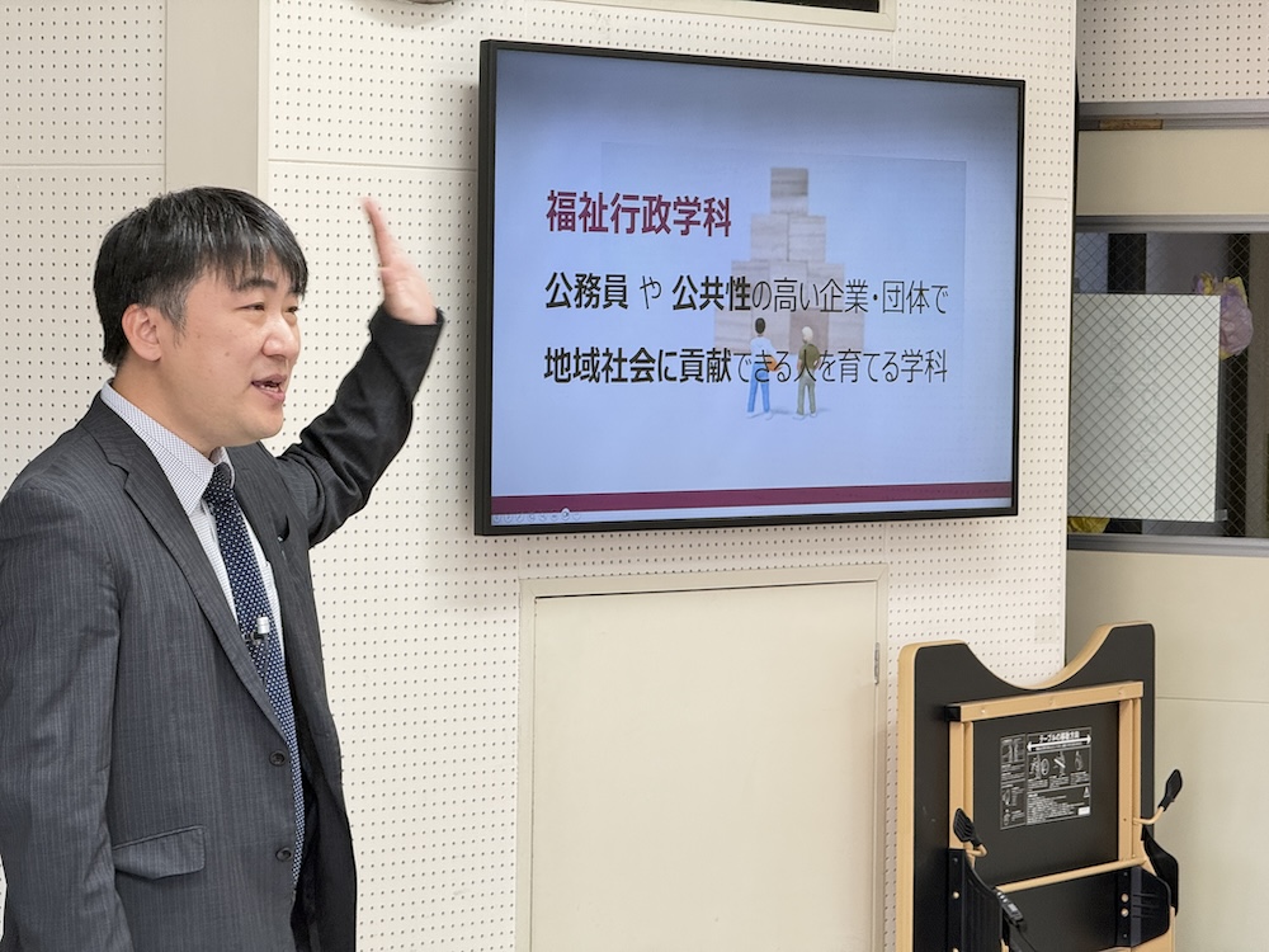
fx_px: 4399
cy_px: 476
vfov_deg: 12.3
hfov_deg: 16.4
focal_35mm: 120
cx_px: 634
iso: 320
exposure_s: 1/50
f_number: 2.8
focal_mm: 15.66
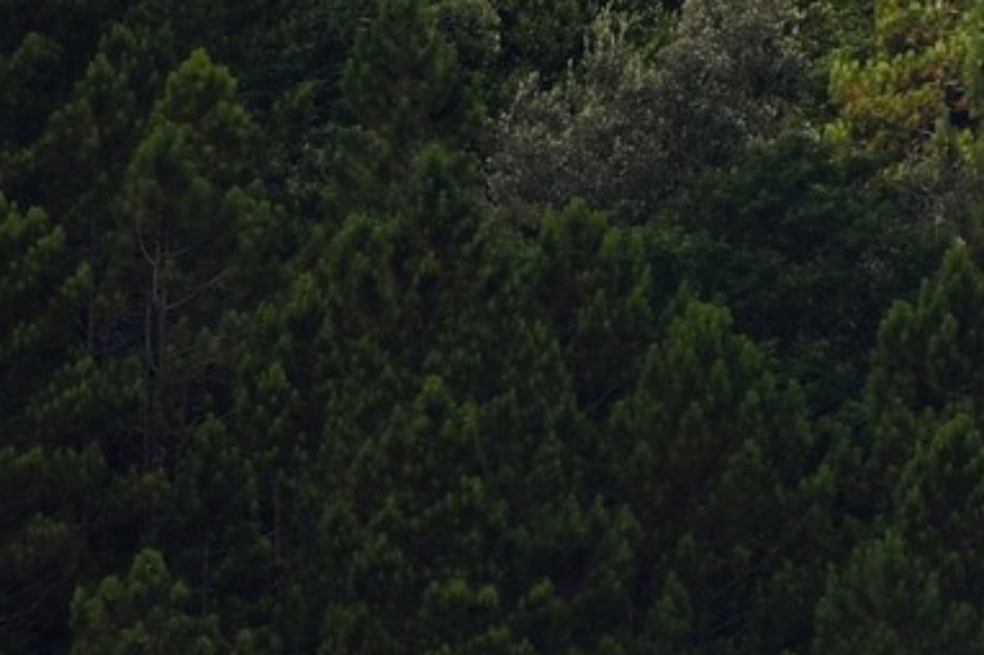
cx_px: 1734
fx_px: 32593
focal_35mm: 1193
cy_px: -2385
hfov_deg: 1.7
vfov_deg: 1.1
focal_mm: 190
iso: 250
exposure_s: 1/250
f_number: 13
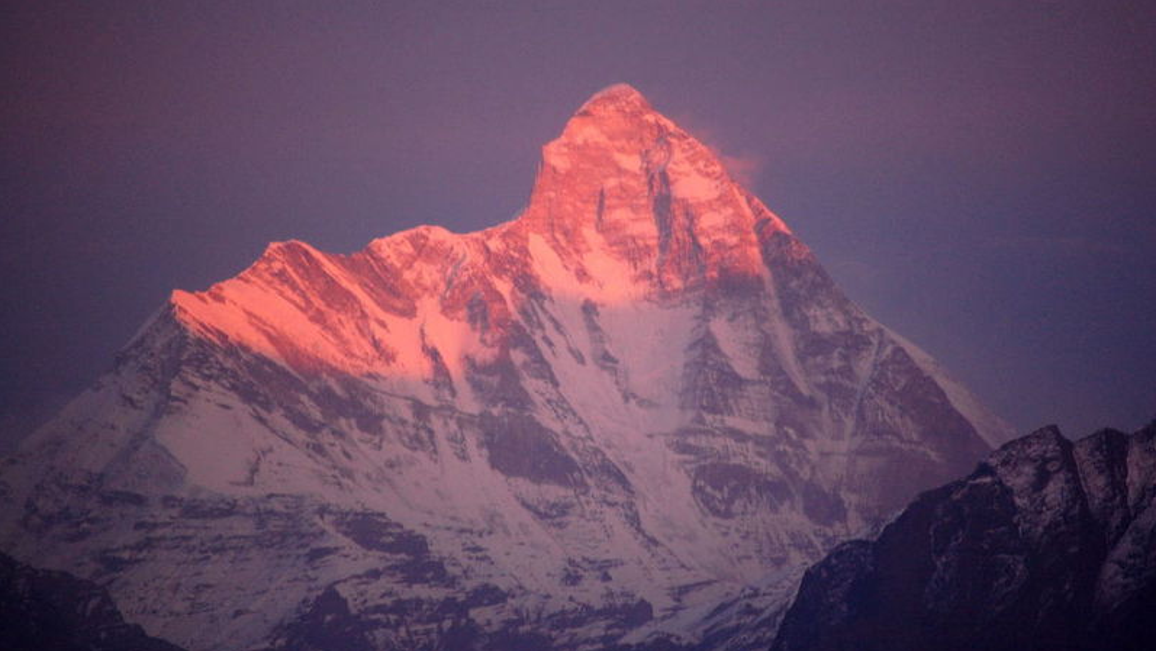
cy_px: 338
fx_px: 9659
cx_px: 577
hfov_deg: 6.8
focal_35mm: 315
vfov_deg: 3.9
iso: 800
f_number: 5.6
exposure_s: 1/100
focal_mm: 200
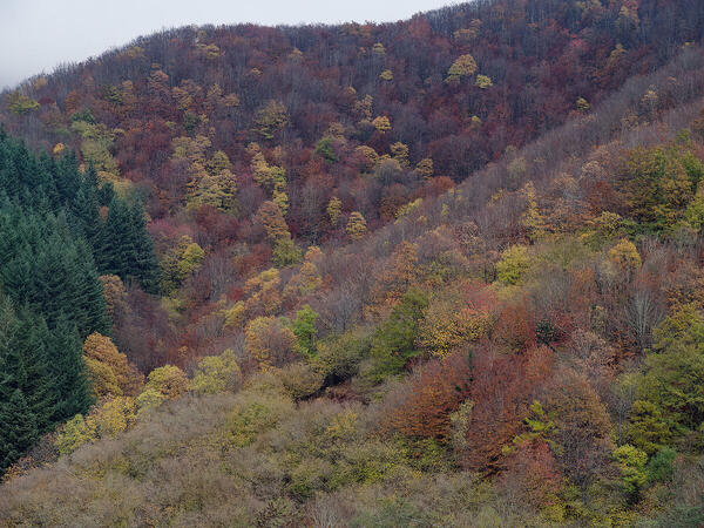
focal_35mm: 120
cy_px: 264
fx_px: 2440
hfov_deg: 16.4
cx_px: 352
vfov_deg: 12.3
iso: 800
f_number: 5.6
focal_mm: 60
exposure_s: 1/320
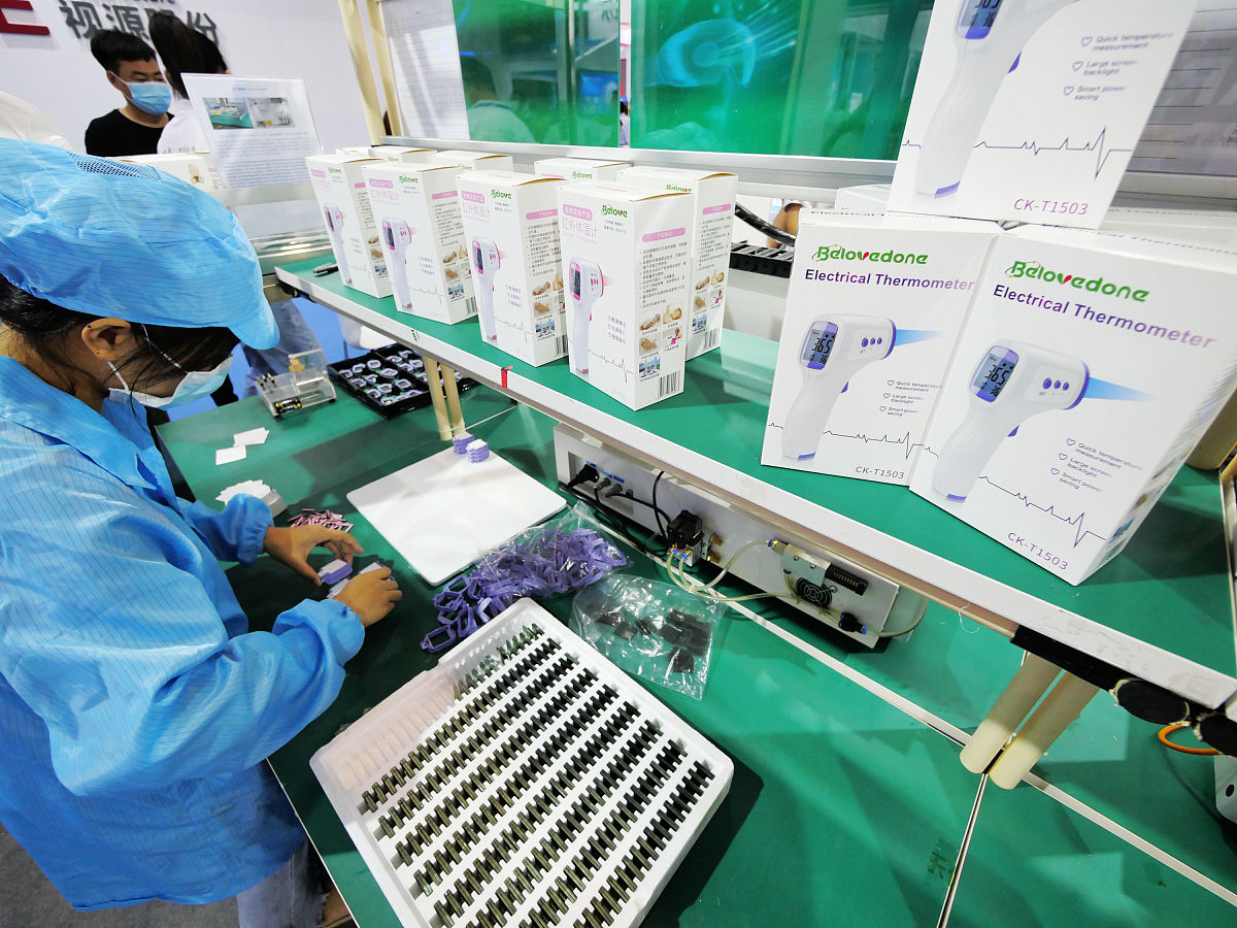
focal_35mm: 14
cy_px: 464
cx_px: 618
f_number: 4
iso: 1600
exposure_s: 1/160
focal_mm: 7
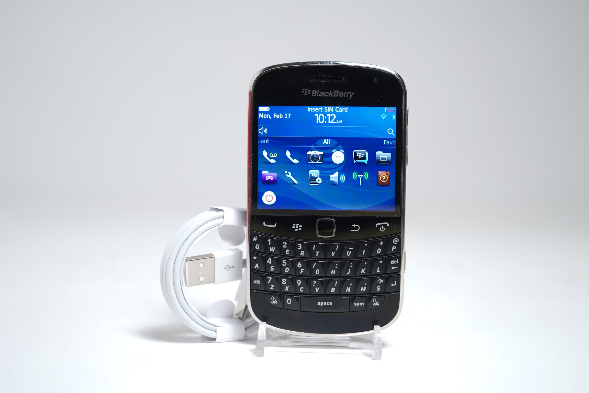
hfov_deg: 42.7
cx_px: 301
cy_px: 204
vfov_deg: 29.2
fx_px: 753
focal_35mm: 46
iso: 64
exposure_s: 1/4
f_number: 4.5
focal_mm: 44
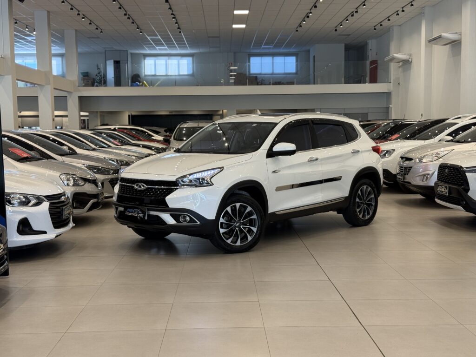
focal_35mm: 48
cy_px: 178
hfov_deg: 39.7
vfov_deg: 30.3
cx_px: 238
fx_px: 660
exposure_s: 1/60
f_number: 1.78
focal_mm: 6.76
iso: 80
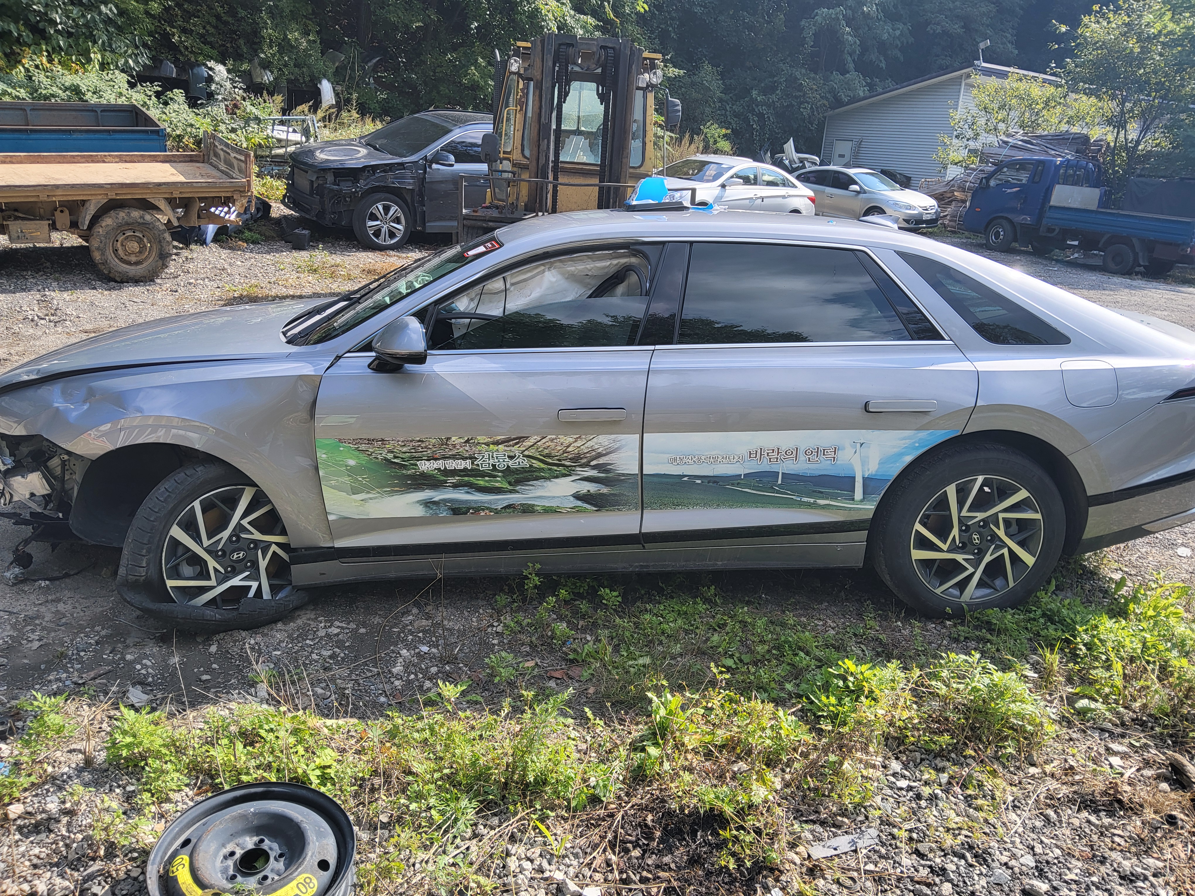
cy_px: 448
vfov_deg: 53.1
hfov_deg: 67.3
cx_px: 598
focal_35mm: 26
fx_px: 898
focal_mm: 3.98
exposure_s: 1/288
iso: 12
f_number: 1.8
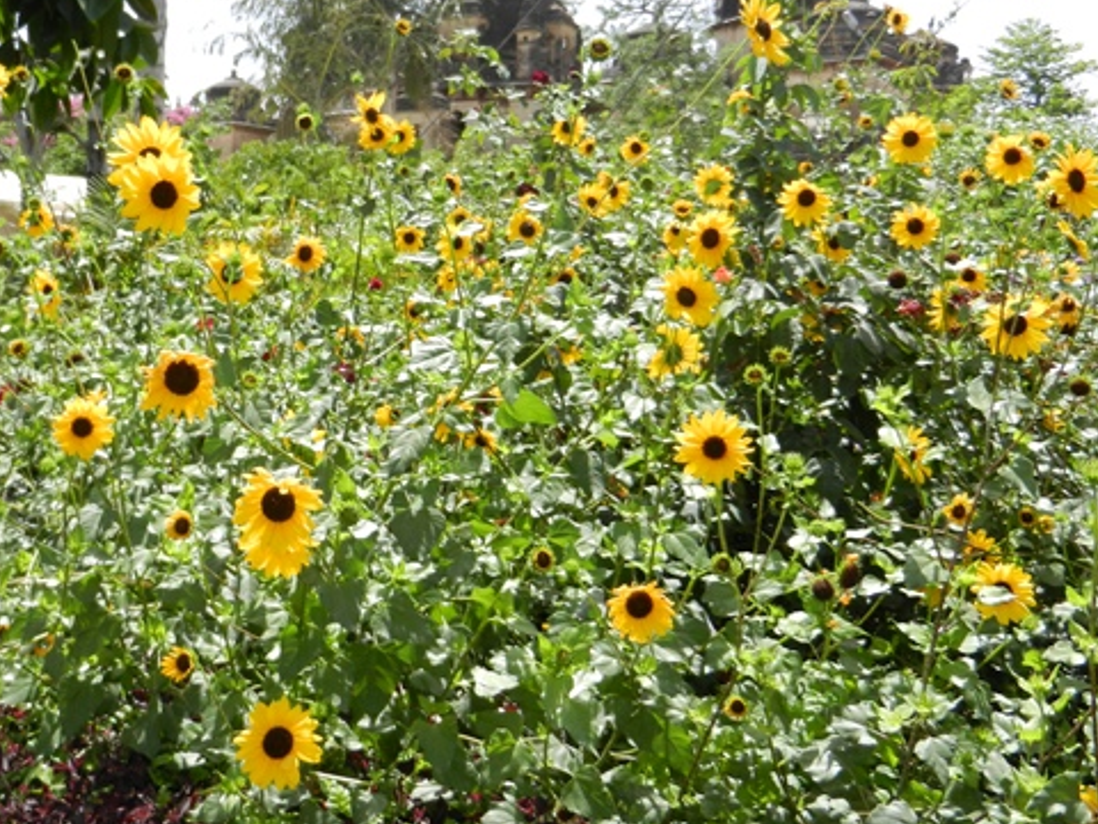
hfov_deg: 42.5
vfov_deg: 32.7
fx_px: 1396
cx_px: 396
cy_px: 295
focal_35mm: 44
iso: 160
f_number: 3.8
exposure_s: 1/800
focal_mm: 5.9
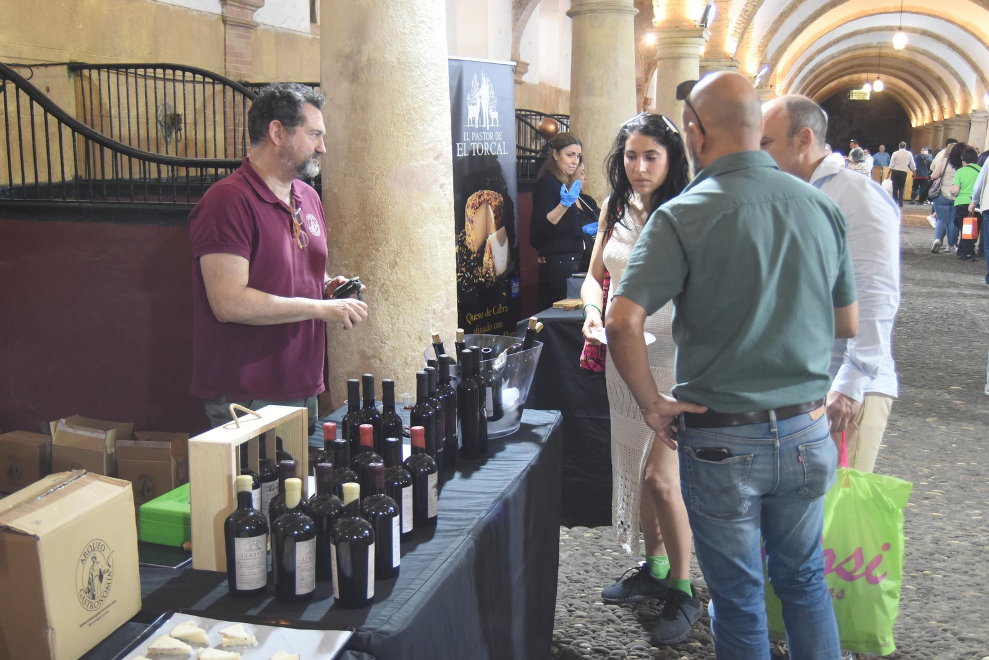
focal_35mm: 40
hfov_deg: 48.4
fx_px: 1099
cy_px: 330
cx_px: 494
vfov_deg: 33.4
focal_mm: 40
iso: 4500
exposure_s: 1/200
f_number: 5.6
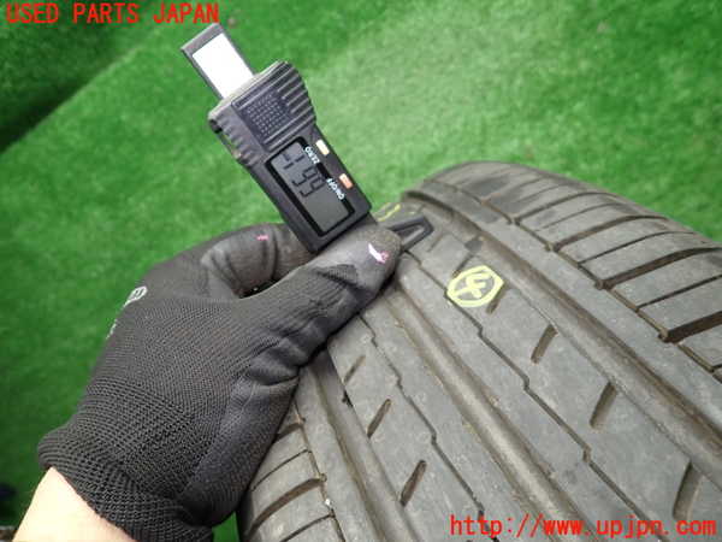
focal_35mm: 25
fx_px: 521
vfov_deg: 54.9
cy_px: 271
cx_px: 361
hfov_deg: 69.4
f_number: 2
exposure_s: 1/40
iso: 200
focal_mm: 4.5
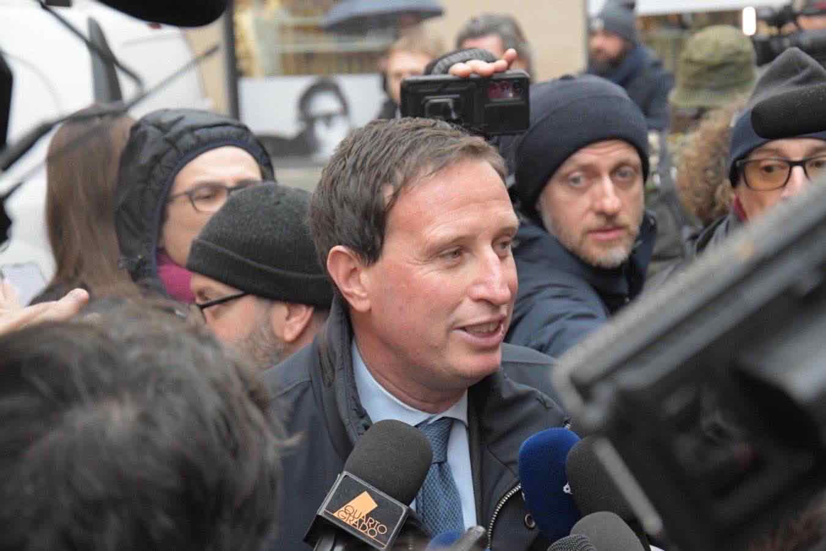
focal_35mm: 87
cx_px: 413
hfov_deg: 23.4
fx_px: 1996
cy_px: 276
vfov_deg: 15.7
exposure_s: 1/320
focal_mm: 58
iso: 2500
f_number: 5
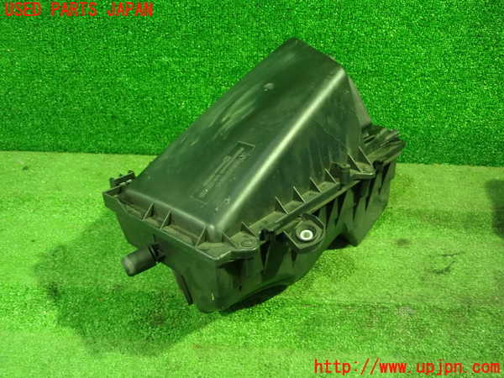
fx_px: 437
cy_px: 189
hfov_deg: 60.0
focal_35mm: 30
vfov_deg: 46.8
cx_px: 252
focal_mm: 5.5
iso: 1250
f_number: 2.3
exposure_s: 1/30
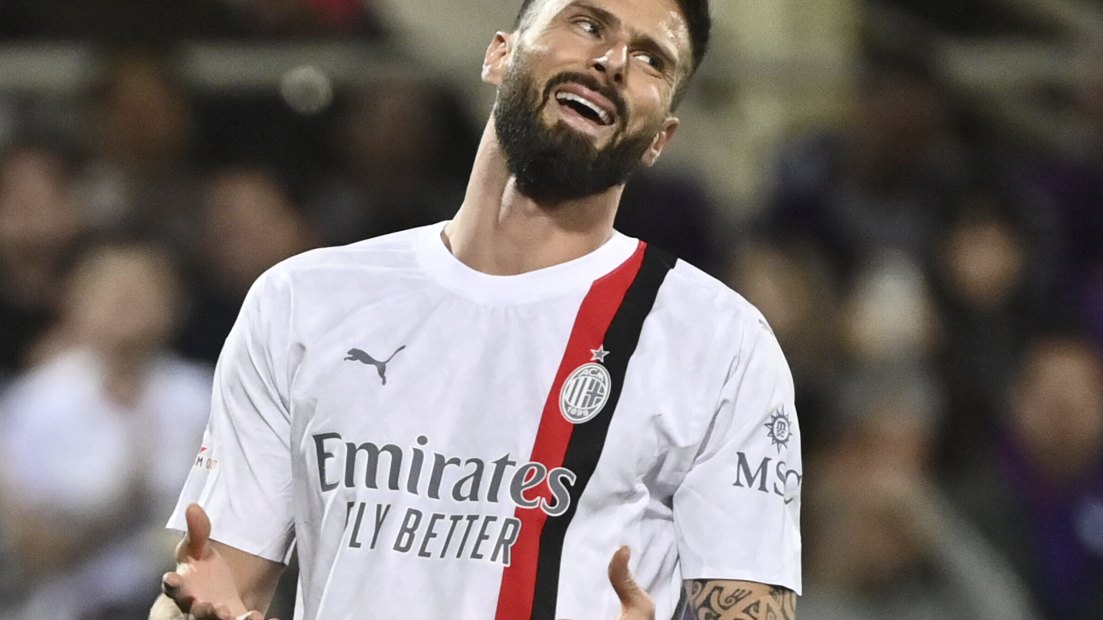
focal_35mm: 975
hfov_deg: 2.2
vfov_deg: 1.2
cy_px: 531
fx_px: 28516
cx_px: 672
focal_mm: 400
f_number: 4
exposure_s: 1/1600
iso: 2000
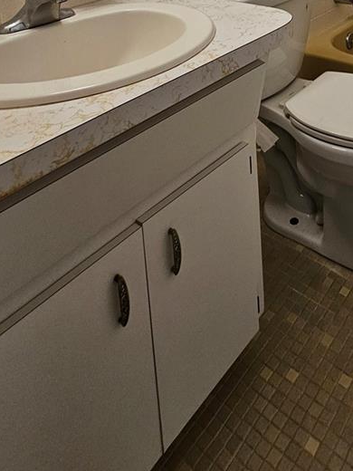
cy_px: -58
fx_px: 408
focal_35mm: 30
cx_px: 327
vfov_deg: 44.3
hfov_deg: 42.4
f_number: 2.2
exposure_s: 1/60
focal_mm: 2.2
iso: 80
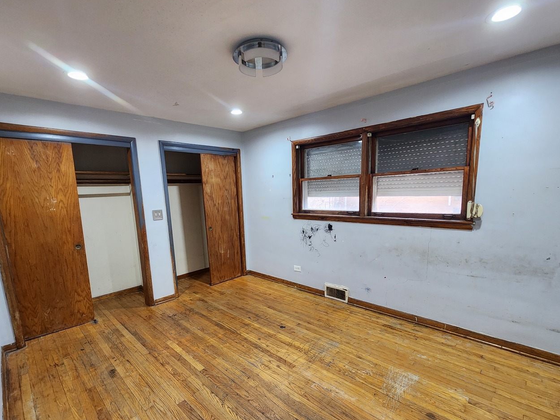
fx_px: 243
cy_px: 238
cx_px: 272
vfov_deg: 81.3
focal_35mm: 15
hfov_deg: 98.1
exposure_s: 1/40
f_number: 2.2
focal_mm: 2.2
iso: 400
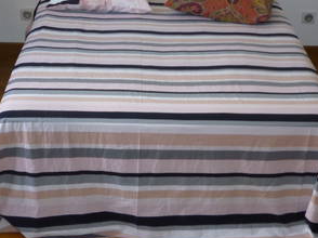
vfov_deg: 18.5
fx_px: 716
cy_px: 17
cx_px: 185
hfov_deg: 25.0
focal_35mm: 78
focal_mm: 5.2
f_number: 3.3
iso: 125
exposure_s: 1/30
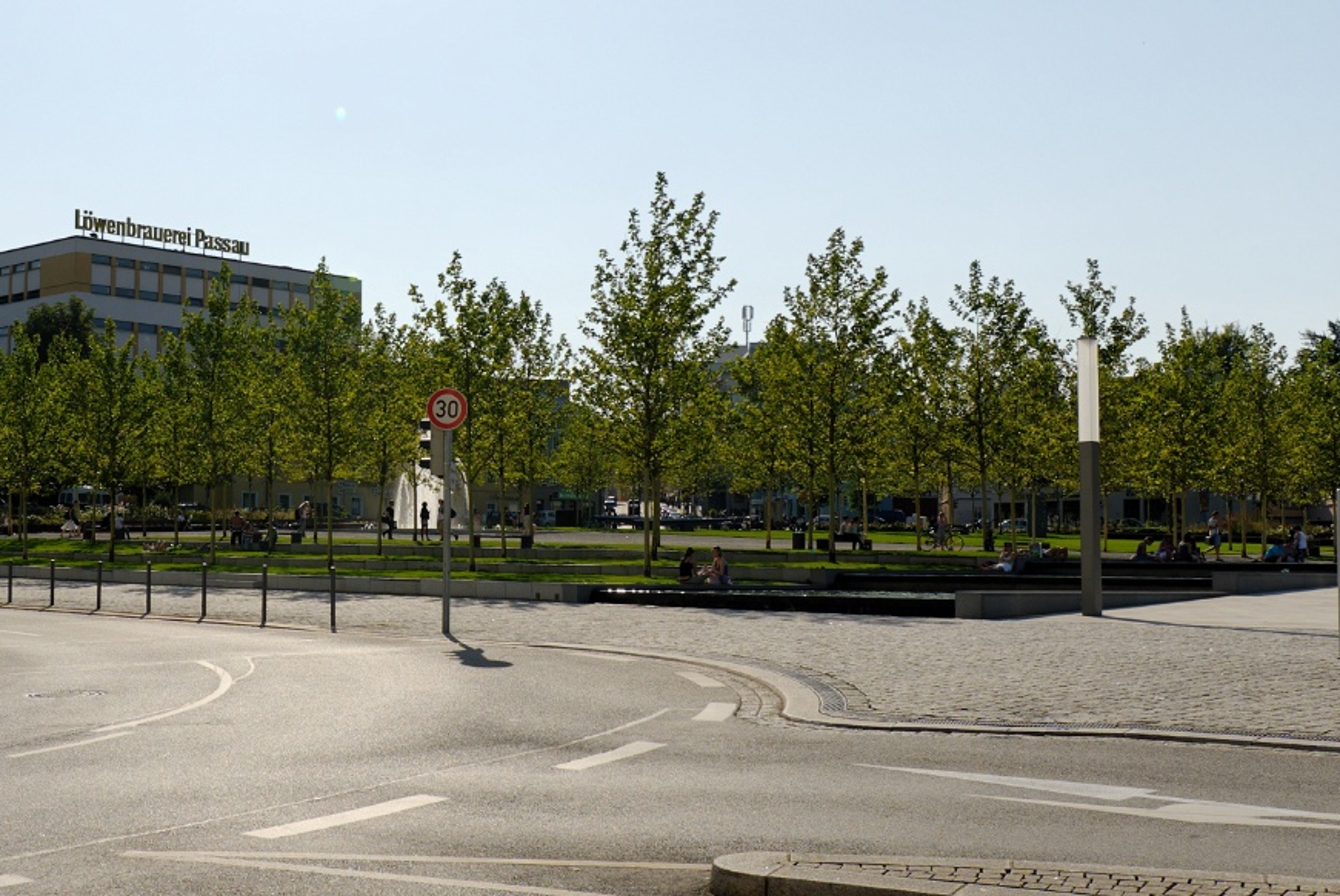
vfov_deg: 27.1
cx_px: 366
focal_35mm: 50
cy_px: 429
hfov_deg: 38.7
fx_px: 1863
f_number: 8
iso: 100
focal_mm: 22
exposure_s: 1/500
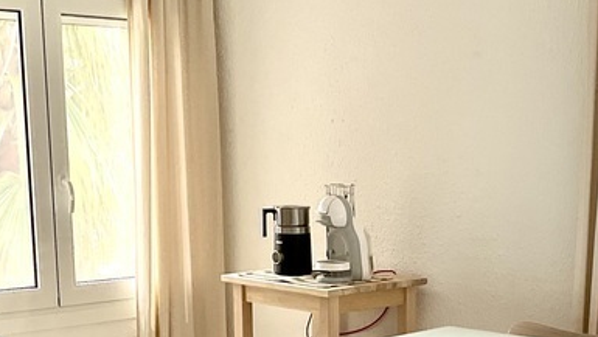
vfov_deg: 13.9
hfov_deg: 25.1
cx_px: 412
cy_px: 418
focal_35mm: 84
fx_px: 1333
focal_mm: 3
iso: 16
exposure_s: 1/160
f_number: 1.8
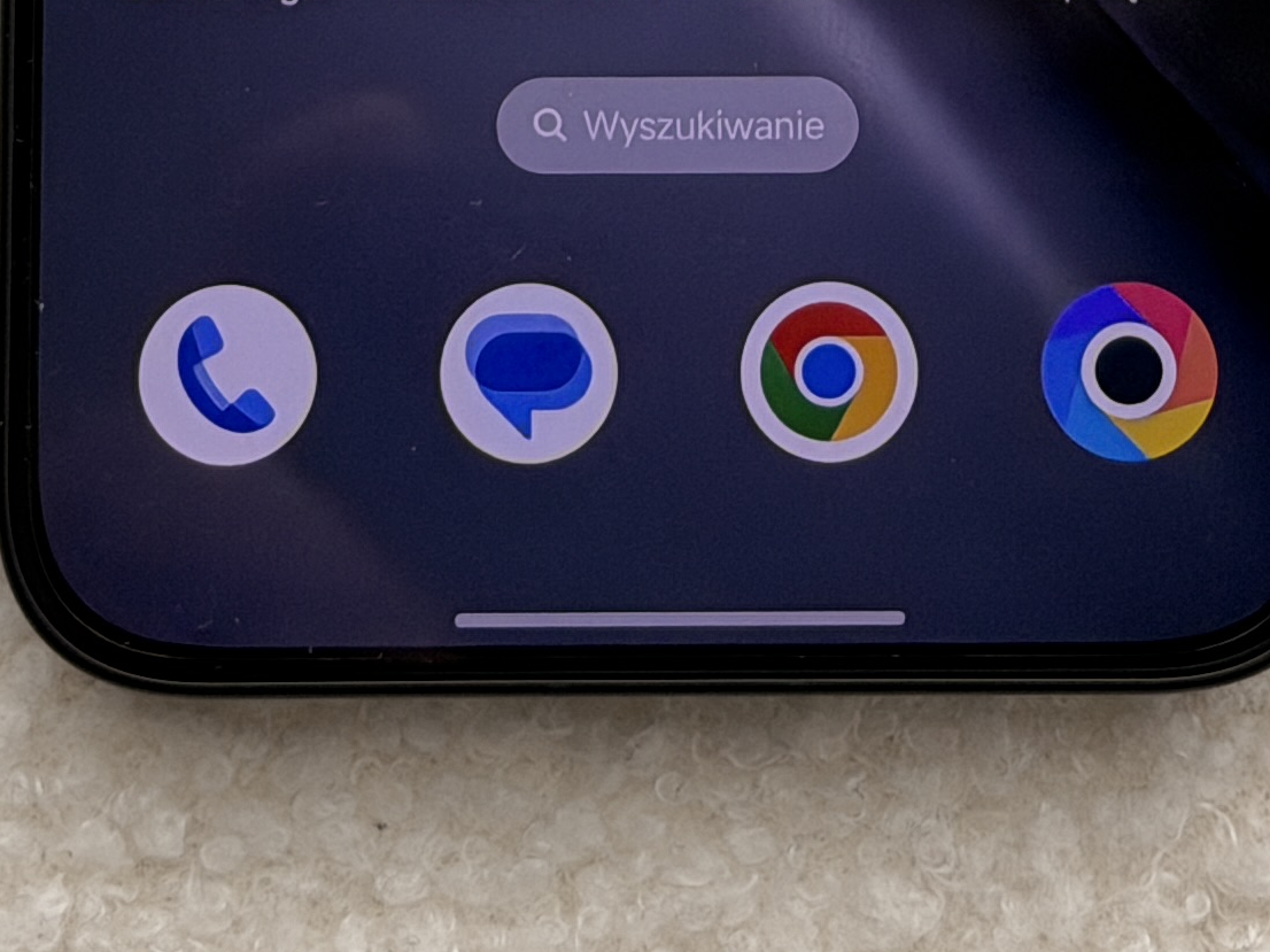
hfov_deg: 11.3
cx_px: 700
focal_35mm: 175
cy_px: -660
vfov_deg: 8.2
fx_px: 6419
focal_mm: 6.76
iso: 64
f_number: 1.78
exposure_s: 1/186
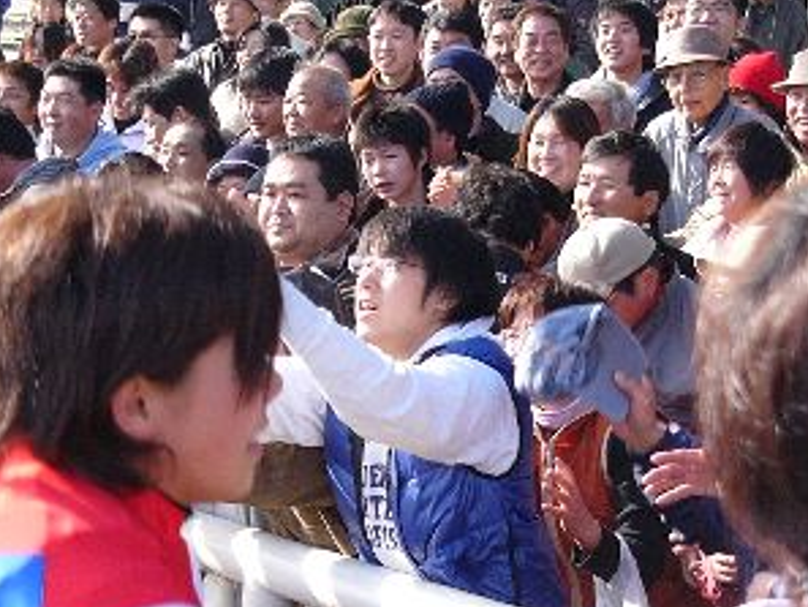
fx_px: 4273
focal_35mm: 183
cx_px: 294
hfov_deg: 10.8
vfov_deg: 8.1
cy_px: 240
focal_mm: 14.2
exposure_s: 1/400
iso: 100
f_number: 4
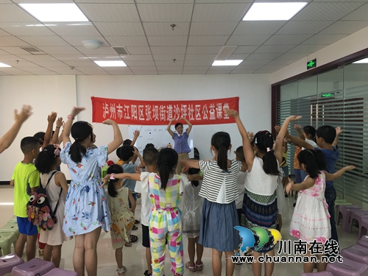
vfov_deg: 48.2
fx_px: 308
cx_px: 184
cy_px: 138
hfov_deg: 61.7
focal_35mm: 29
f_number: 2.2
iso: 40
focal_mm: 4.15
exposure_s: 1/17
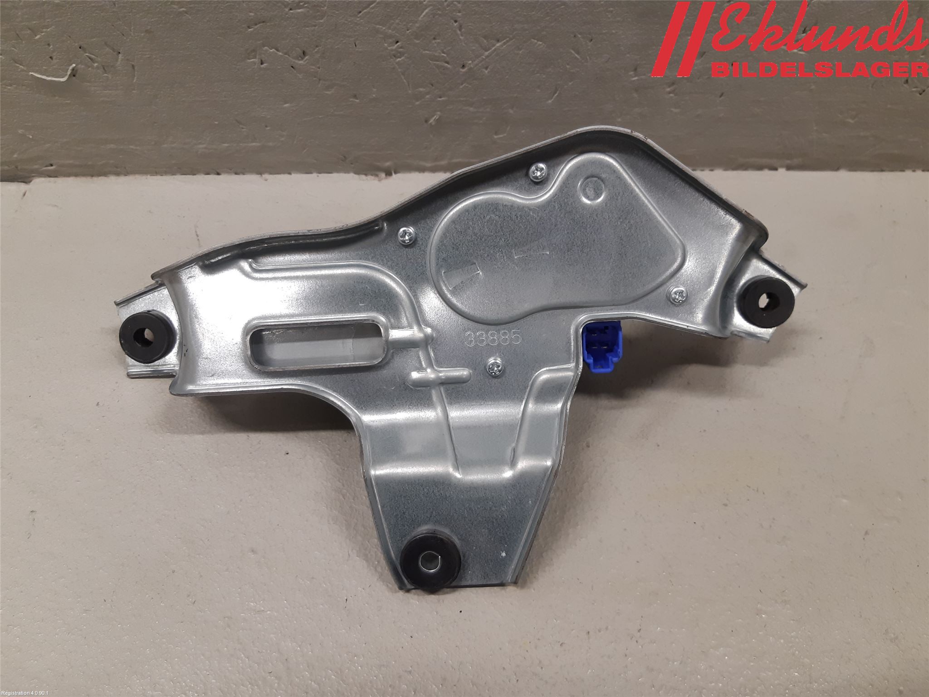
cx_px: 464
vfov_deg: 53.1
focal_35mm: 26
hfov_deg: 67.3
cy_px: 348
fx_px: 698
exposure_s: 1/50
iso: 100
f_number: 1.7
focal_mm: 3.93
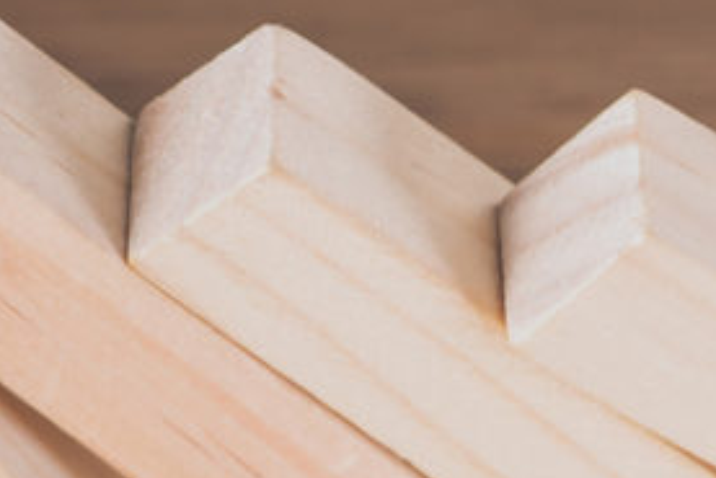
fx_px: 18625
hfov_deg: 2.2
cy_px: -235
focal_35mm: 936
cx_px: -747
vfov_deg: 1.5
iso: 100
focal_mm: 135
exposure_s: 1/200
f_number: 3.5
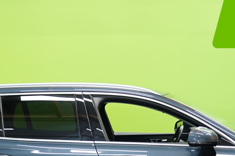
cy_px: 190
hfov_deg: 19.1
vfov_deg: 12.5
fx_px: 698
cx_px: 129
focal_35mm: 107
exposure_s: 1/25
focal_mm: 38
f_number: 2.8
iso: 250
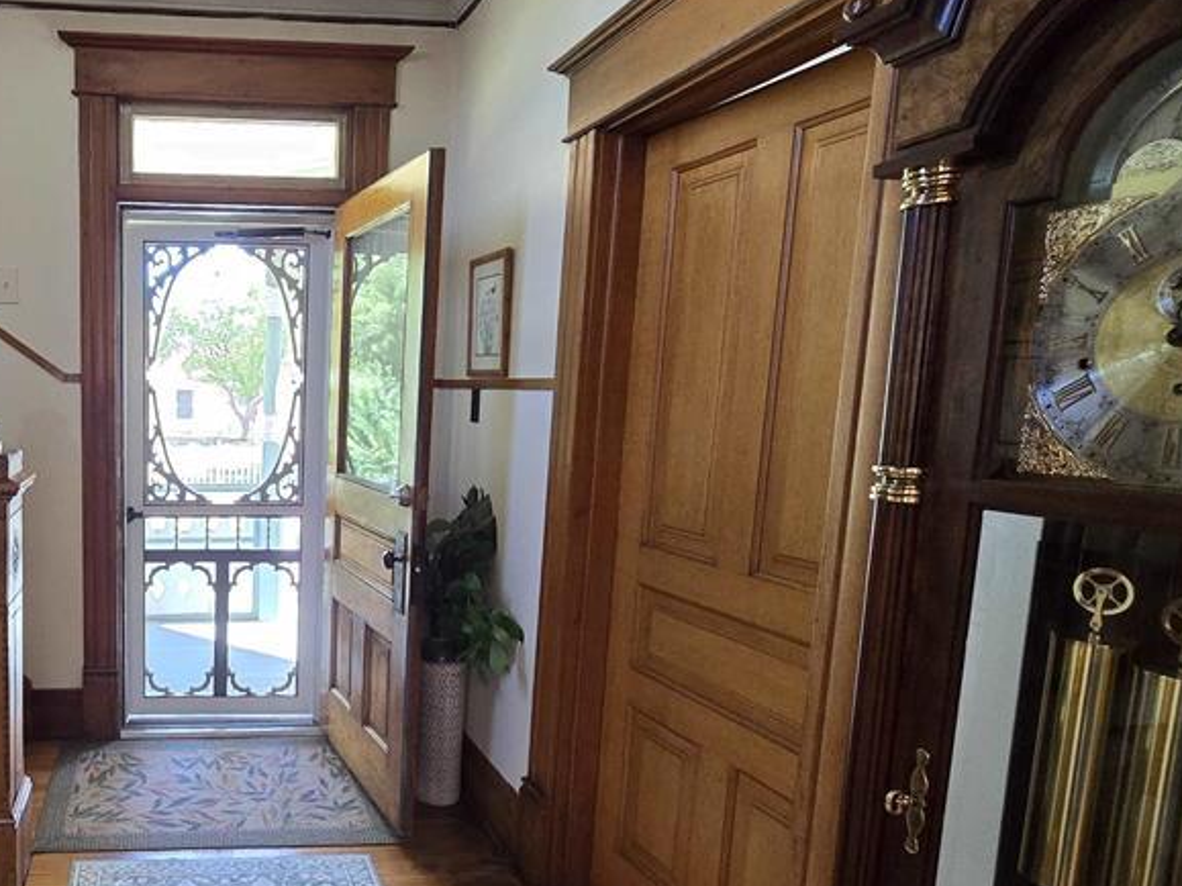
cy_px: 494
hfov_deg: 66.8
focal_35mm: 23
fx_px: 785
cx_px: 231
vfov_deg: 58.7
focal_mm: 2.2
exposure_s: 1/60
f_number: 2.2
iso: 500
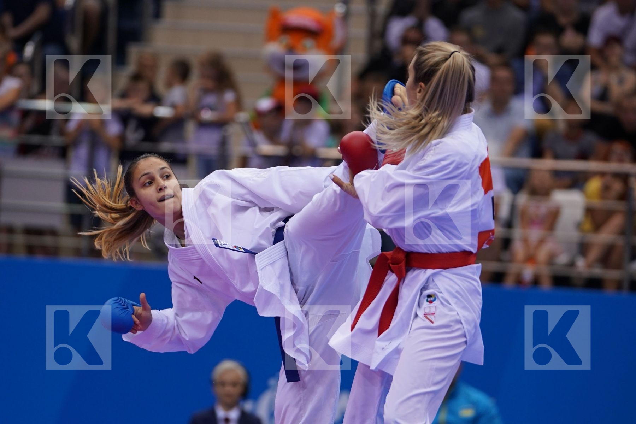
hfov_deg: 7.4
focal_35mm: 279
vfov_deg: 4.9
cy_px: 212
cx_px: 318
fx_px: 4929
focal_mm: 186
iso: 800
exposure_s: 1/1000
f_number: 2.8
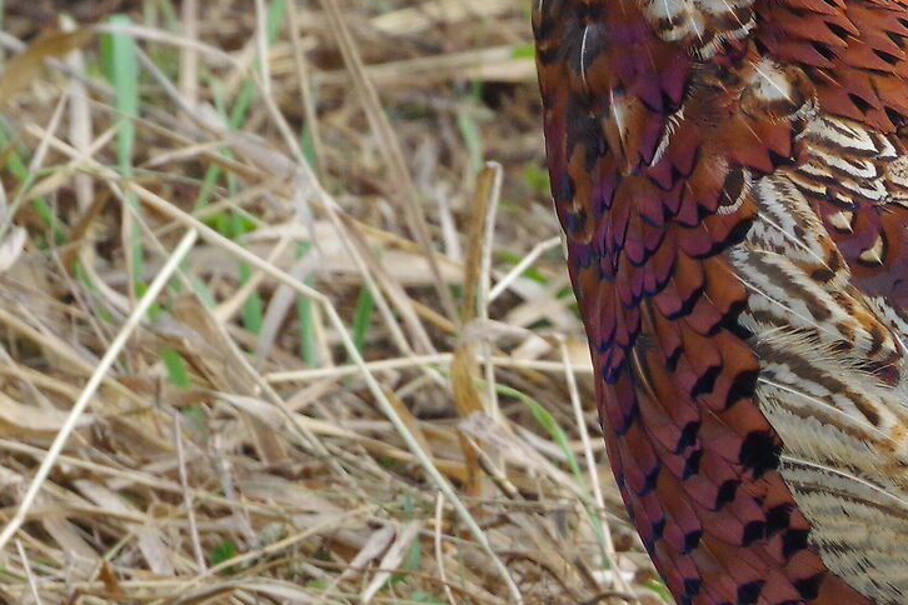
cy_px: 446
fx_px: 28751
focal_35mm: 1140
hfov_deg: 1.8
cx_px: 1038
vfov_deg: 1.2
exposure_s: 1/250
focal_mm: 230
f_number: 9
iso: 800
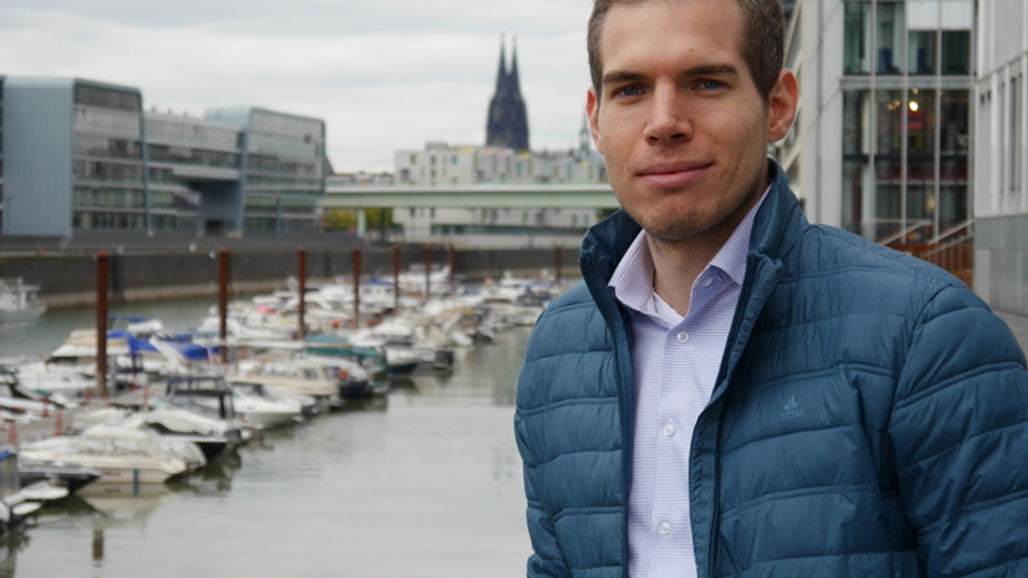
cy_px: 243
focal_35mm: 81
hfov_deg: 26.2
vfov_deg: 14.9
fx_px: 2208
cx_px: 513
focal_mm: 37
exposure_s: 1/250
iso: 160
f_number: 5.4
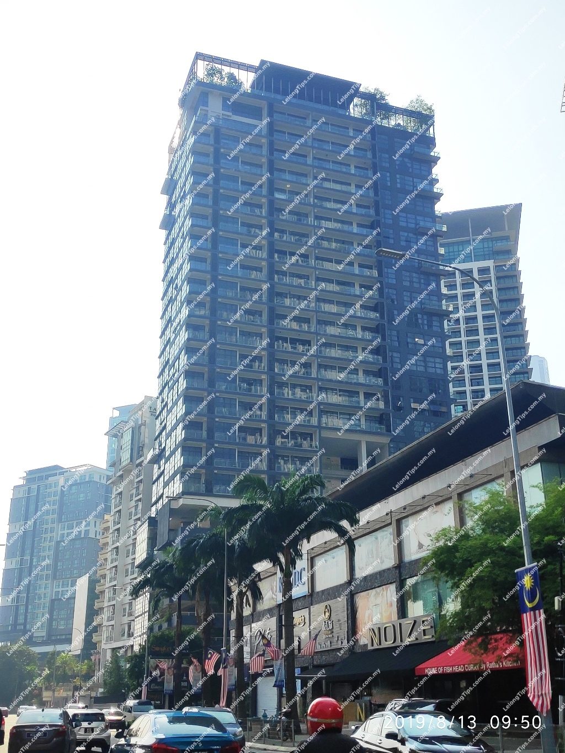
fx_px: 435
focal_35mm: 20
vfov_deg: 81.7
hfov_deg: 66.0
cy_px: 376
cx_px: 282
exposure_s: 1/3233
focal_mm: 3.94
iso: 100
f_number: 1.9
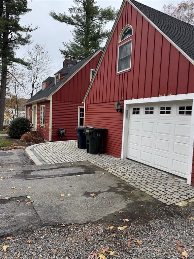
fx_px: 179
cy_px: 130
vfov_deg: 71.6
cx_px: 97
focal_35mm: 24
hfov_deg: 56.8
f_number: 1.78
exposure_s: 1/853
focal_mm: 6.76
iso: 80
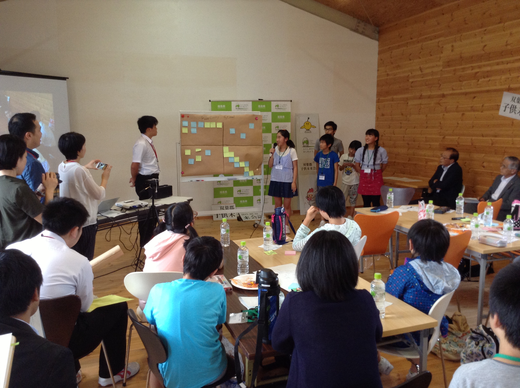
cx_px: 260
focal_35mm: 33
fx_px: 495
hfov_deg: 55.4
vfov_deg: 42.8
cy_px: 194
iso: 80
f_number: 2.4
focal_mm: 3.3
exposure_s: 1/24
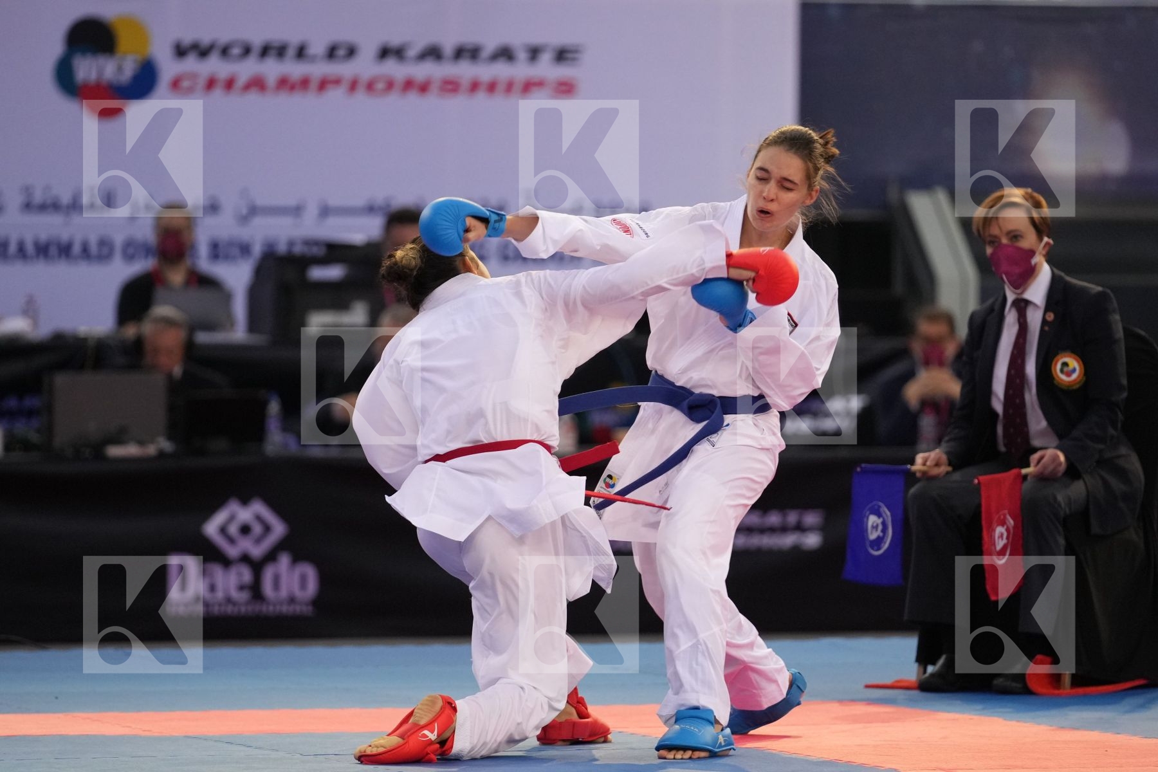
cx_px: 579
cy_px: 386
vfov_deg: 4.6
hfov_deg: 6.9
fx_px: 9649
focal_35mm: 300
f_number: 2.8
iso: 2000
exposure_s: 1/1000
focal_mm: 200
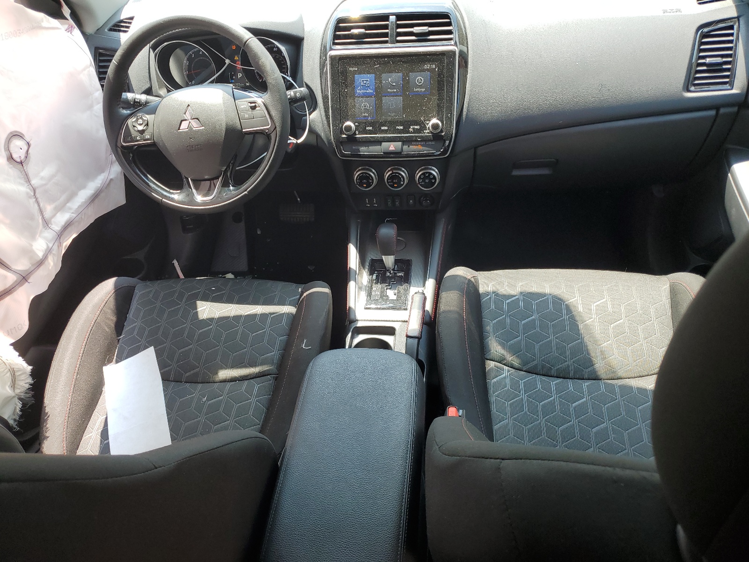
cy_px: 281
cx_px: 374
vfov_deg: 53.1
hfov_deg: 67.3
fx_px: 563
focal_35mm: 26
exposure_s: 1/263
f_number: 1.5
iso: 50
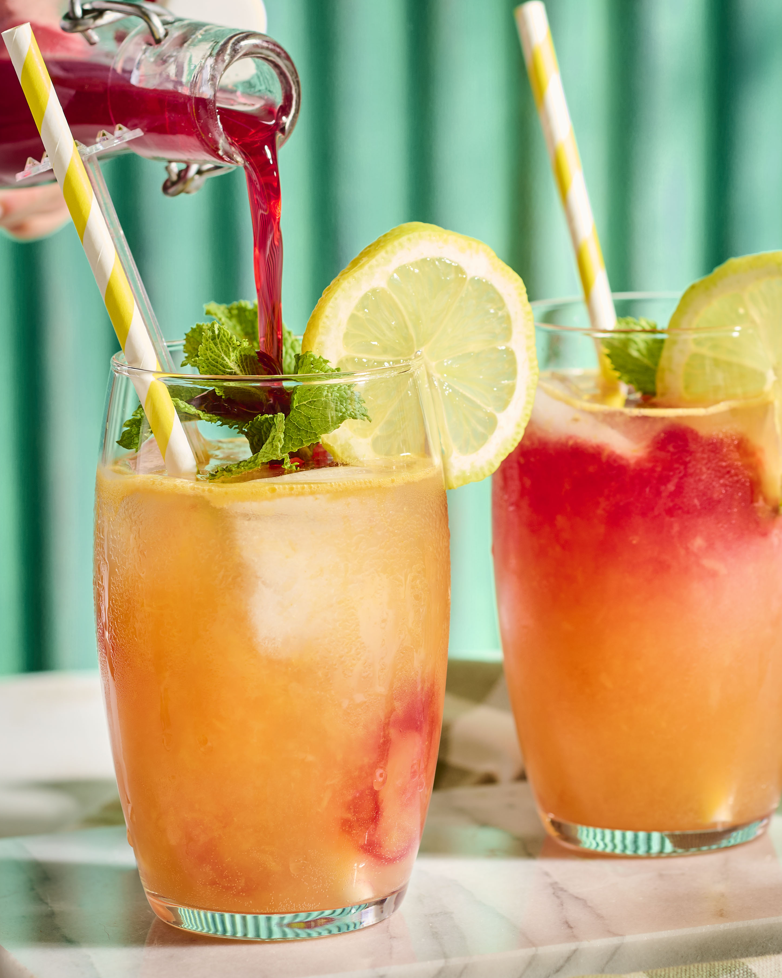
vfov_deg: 14.6
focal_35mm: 132
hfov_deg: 11.7
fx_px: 3818
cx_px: 455
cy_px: 473
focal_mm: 85
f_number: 6.3
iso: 100
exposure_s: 1/50
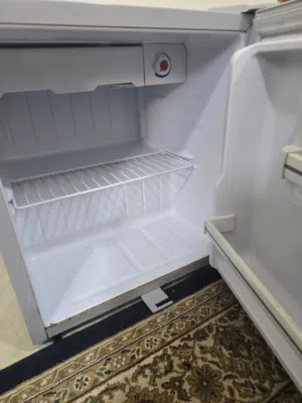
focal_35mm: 23
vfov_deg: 73.9
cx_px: 151
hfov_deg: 58.9
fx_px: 268
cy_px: 202
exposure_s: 1/100
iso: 320
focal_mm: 6.3
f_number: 1.7
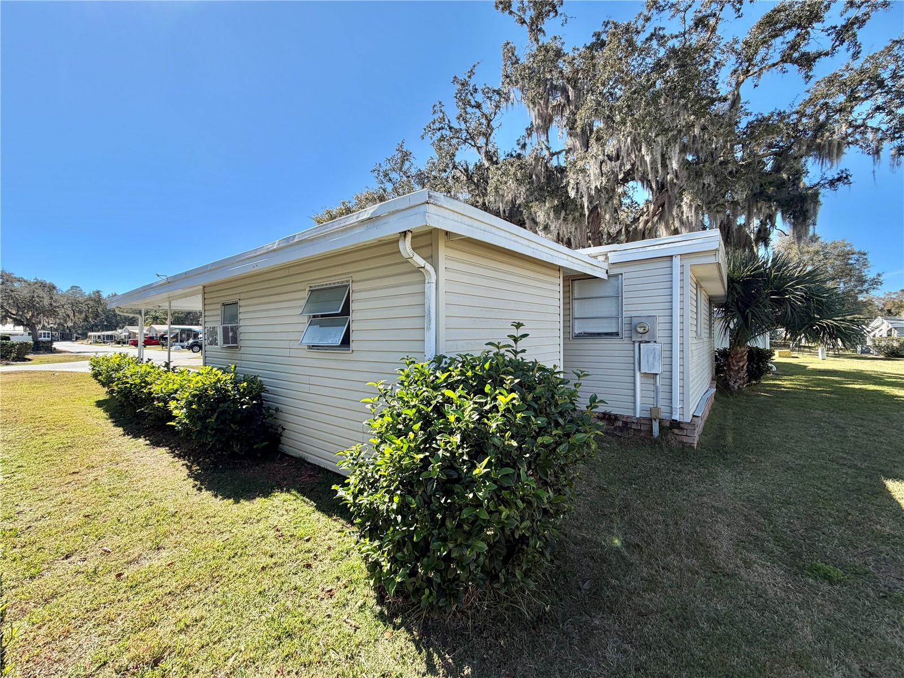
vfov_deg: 85.7
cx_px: 452
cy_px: 339
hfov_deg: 102.1
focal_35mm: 14
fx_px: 366
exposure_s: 1/770
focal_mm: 2.22
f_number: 2.2
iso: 32
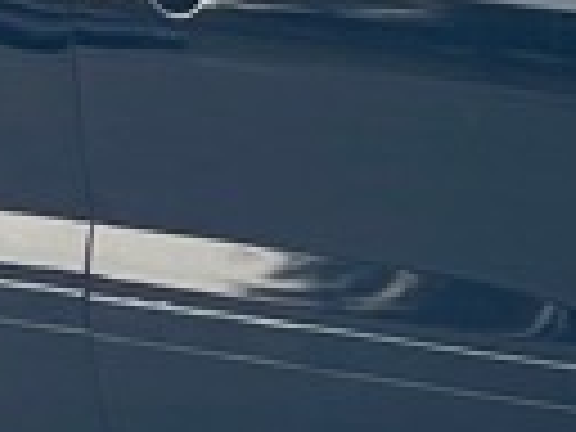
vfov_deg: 3.6
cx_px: 1174
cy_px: 117
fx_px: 6922
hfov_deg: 4.7
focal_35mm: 416
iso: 25
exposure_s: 1/564
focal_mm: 6
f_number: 2
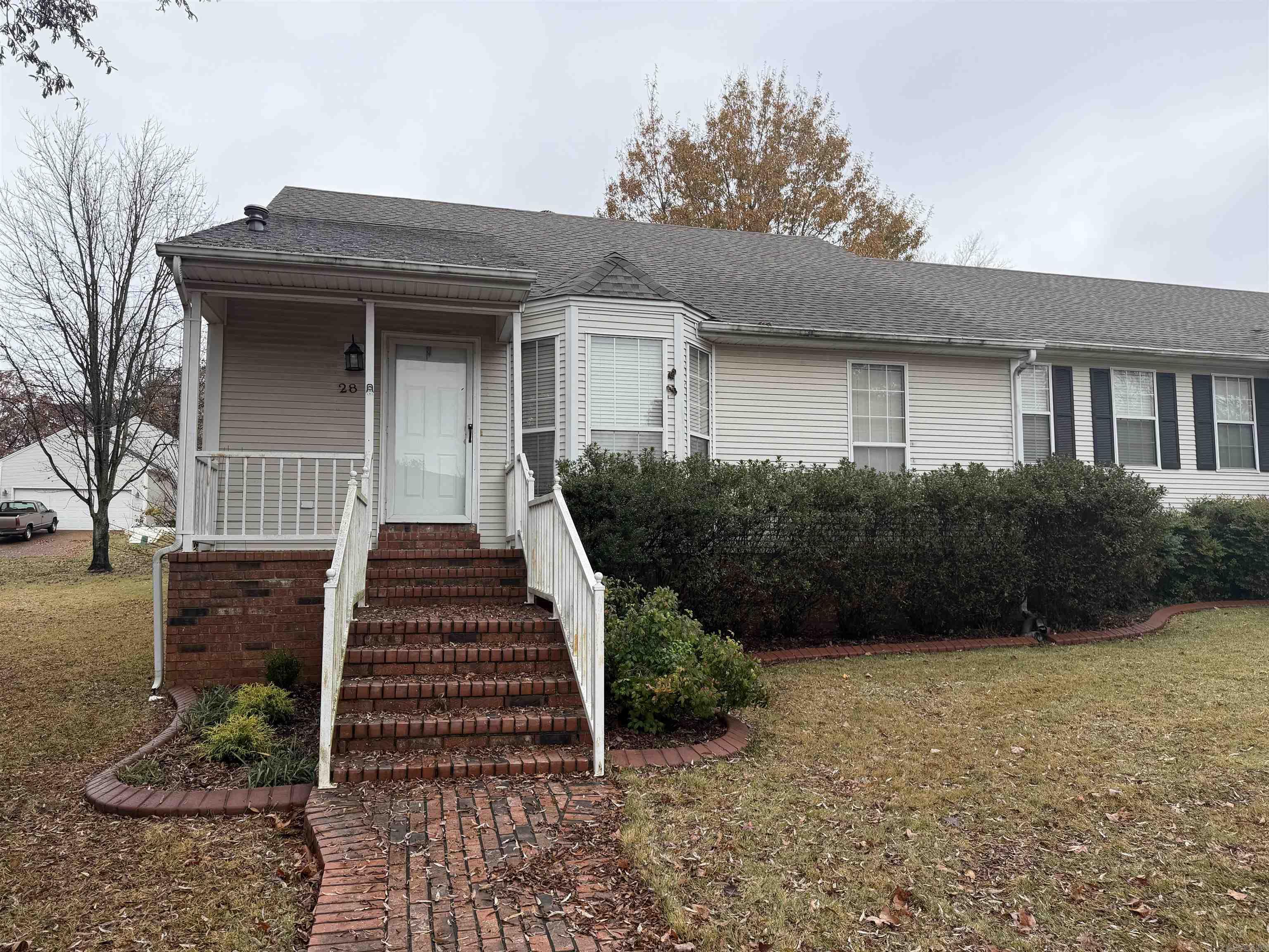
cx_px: 634
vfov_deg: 56.8
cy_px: 476
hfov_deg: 71.6
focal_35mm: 24
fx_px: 880
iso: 80
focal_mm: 6.76
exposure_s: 1/750
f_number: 1.78
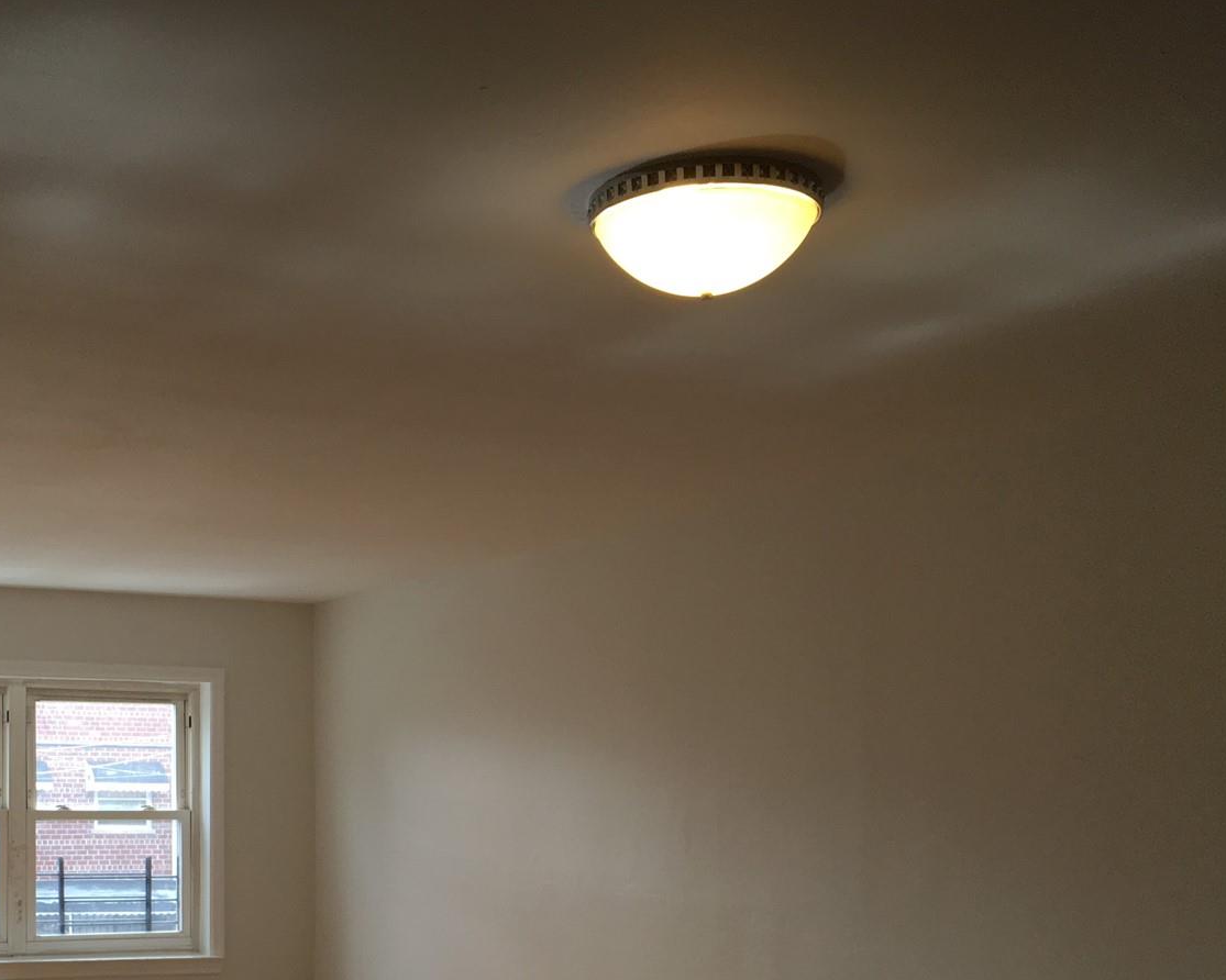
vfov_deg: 28.3
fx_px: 1887
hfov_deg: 35.7
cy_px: 823
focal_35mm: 52
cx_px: 412
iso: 40
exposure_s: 1/120
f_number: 2.2
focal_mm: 4.15
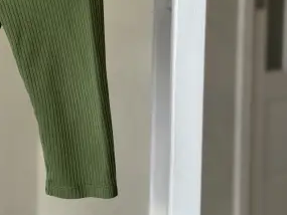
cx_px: 20
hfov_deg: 19.0
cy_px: 38
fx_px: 838
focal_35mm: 101
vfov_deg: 14.6
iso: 50
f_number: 1.78
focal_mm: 6.76
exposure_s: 1/172
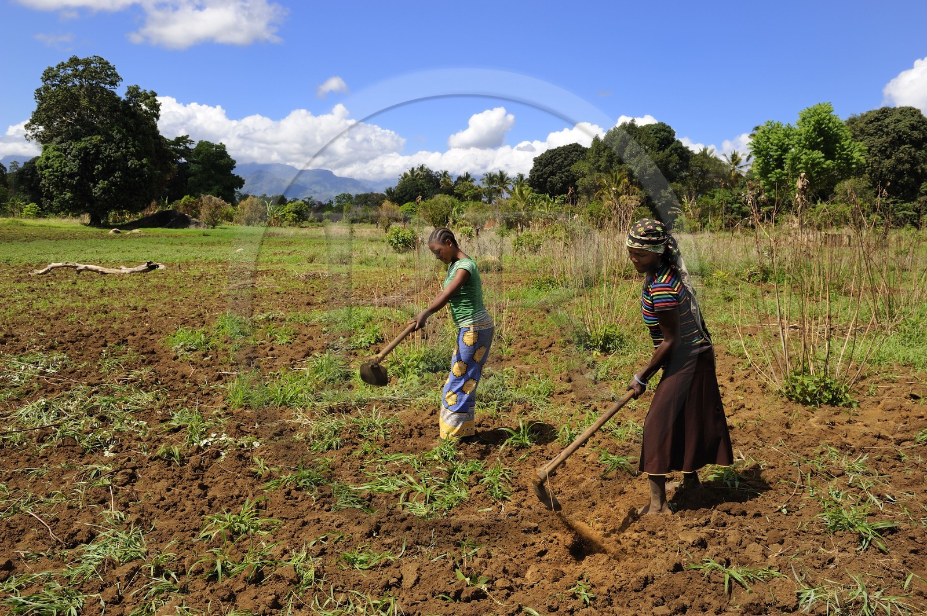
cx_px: 464
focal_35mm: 31
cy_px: 308
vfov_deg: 42.3
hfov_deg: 60.3
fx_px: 798
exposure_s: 1/320
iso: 200
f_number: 8
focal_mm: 31
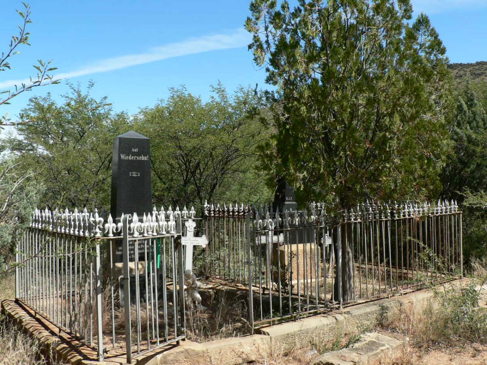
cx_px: 244
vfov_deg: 39.7
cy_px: 182
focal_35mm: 36
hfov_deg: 51.4
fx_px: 506
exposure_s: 1/400
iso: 100
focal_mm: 6
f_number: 4.5
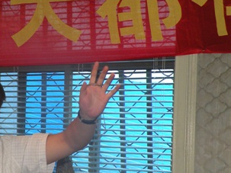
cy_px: 182
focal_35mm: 162
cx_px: 29
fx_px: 1081
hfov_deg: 12.1
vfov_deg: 9.1
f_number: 3.5
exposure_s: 1/30
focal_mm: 11.9
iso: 131
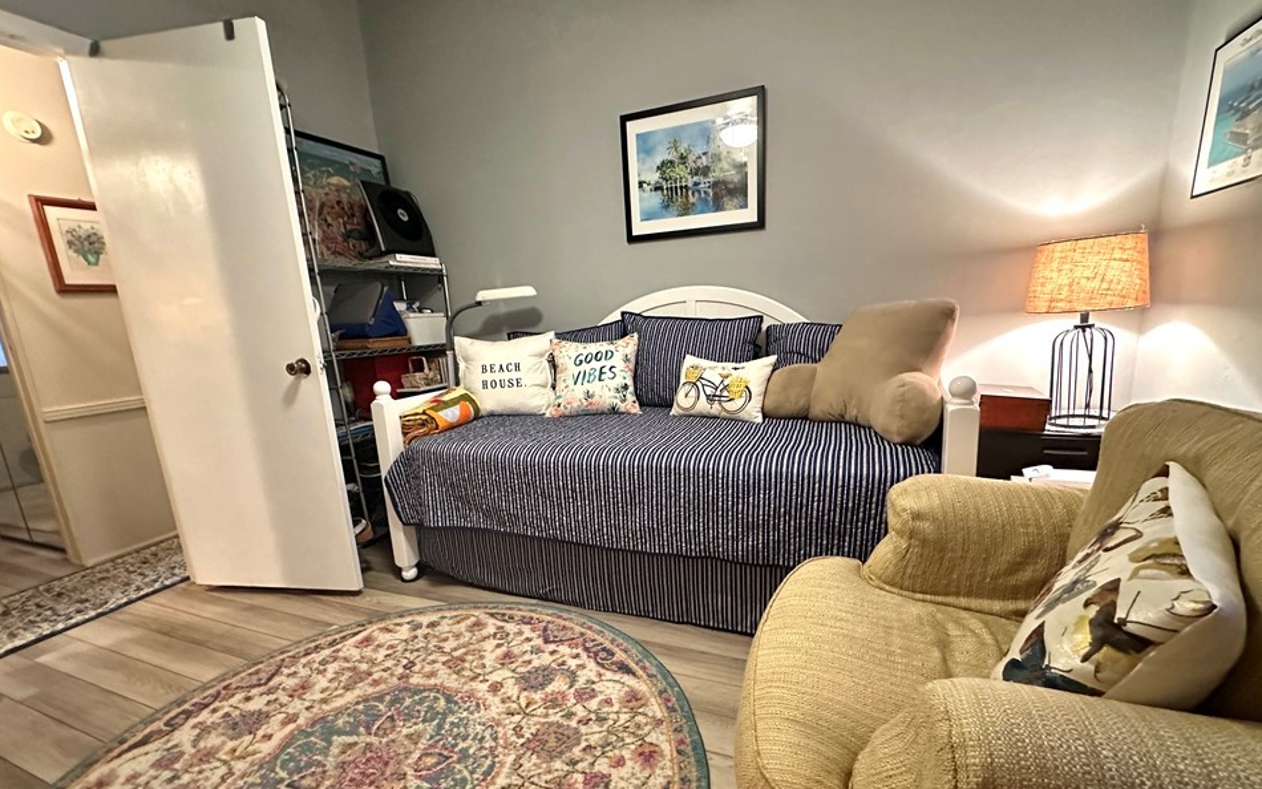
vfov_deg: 71.0
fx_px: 550
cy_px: 438
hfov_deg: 97.8
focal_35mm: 16
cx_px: 632
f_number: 2.2
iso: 1000
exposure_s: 1/40
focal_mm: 2.22
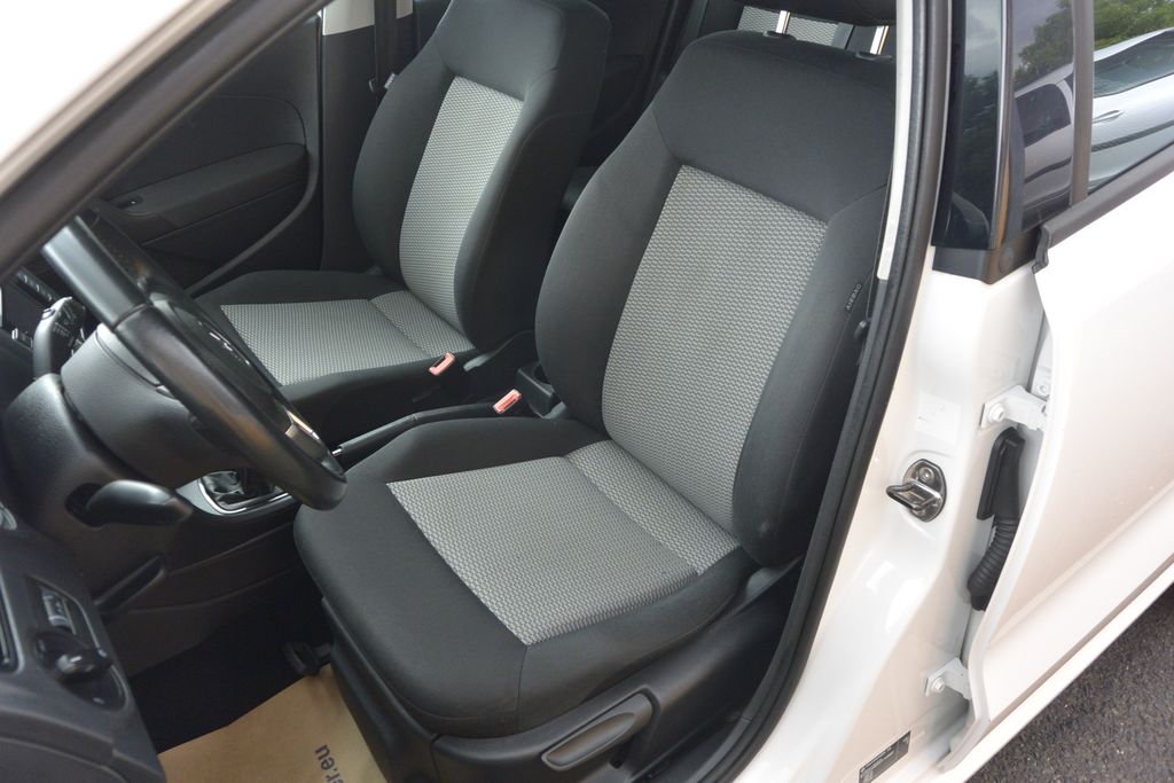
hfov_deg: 67.4
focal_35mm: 27
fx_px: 881
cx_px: 587
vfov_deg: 47.9
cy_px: 392
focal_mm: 10
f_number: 3.5
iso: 220
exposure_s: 1/125
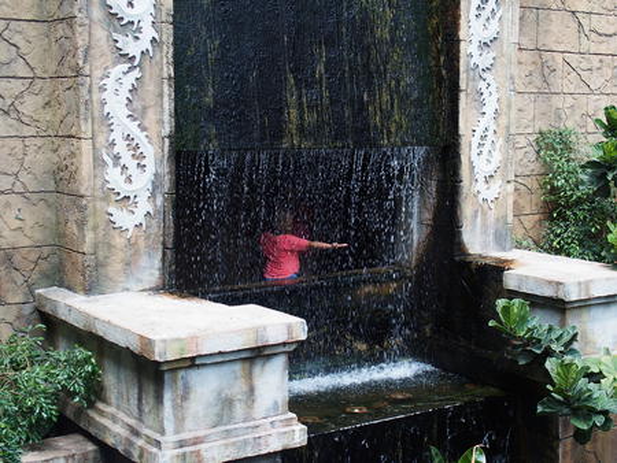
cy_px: 232
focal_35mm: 50
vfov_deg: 29.1
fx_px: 892
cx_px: 308
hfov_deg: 38.2
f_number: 3.2
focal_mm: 10.8
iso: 100
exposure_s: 1/160
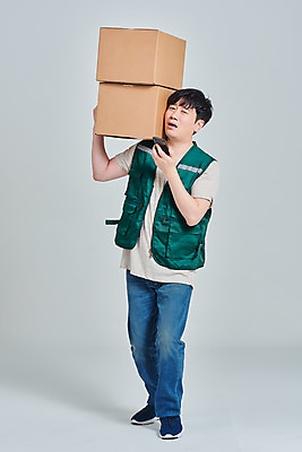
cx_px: 151
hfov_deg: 18.2
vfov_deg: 27.0
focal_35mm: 75
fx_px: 943
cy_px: 226
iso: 100
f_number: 14
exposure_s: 1/125
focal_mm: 75
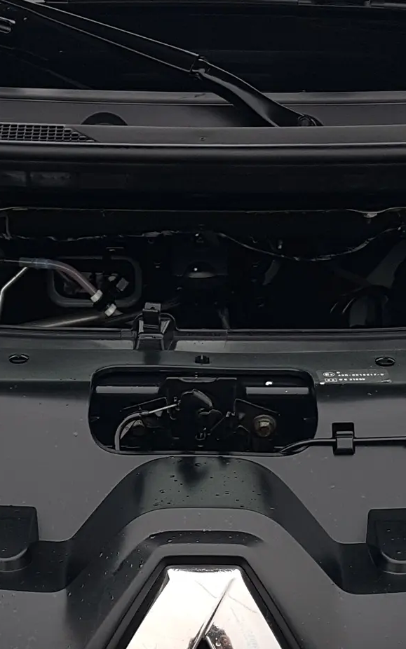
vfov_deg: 28.0
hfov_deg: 18.1
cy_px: 512
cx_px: 179
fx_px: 1274
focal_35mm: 72
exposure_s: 1/166
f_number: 1.7
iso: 40
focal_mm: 4.2
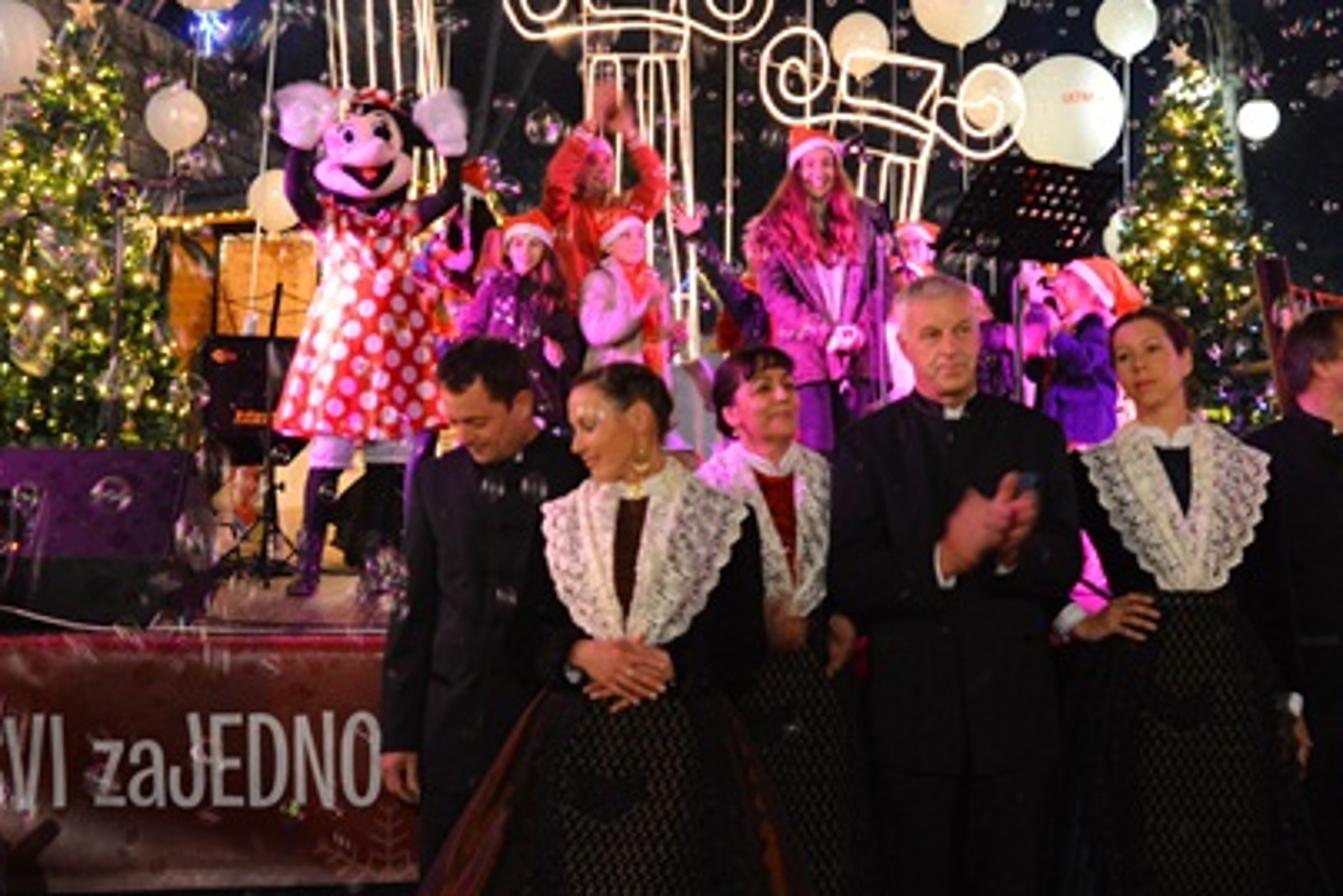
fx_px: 1418
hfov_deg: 50.7
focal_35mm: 38
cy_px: 358
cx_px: 657
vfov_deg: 35.0
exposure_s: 1/20
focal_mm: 17
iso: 1250
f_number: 2.8
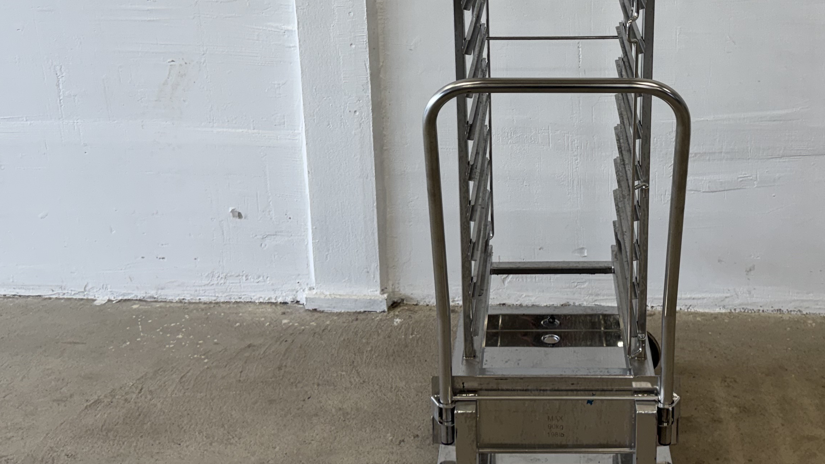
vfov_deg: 25.4
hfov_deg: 44.1
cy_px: 80
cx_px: 527
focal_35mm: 46
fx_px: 1006
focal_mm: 6.76
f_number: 1.78
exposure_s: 1/100
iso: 64
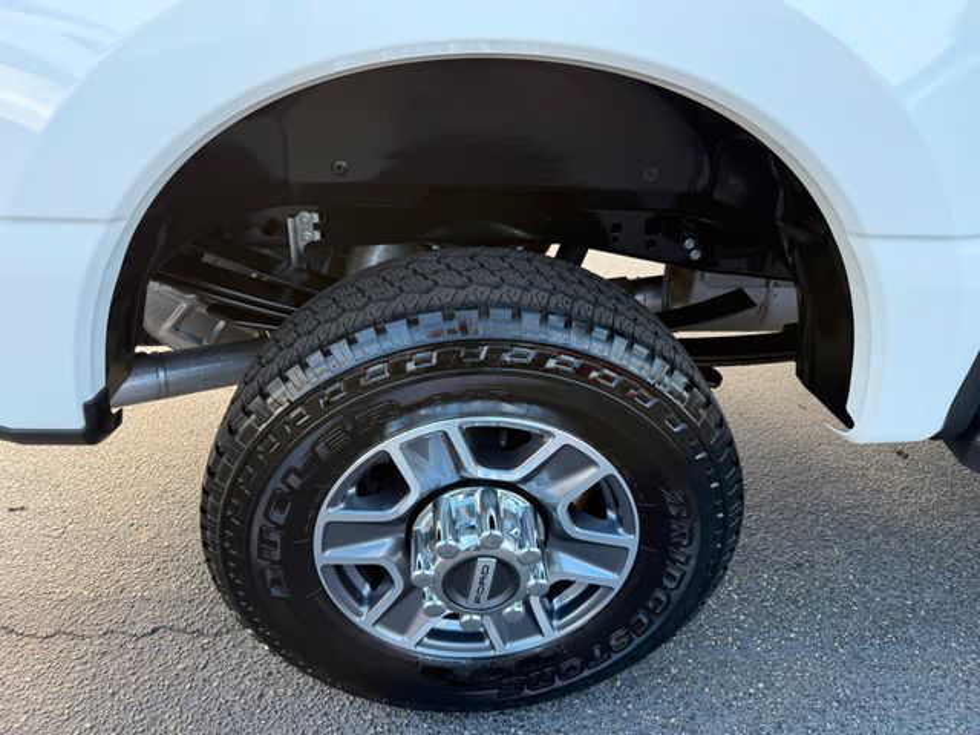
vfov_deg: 56.8
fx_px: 679
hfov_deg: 71.6
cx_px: 490
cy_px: 368
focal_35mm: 24
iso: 100
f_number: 1.78
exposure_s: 1/387
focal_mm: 6.76
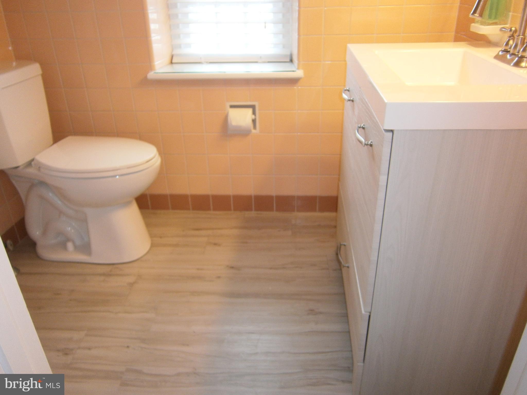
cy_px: 198
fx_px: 396
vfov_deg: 53.1
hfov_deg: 67.3
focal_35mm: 26
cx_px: 264
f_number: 2.8
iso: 125
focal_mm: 4.7
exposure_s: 1/30
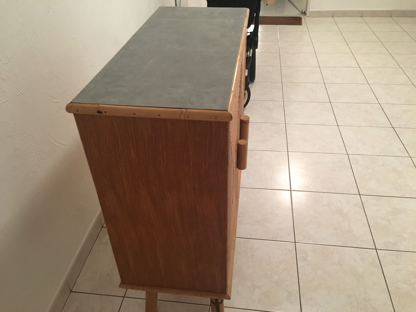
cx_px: 208
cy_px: 156
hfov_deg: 61.7
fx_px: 349
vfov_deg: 48.2
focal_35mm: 29
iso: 250
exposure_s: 1/17
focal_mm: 4.15
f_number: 2.2
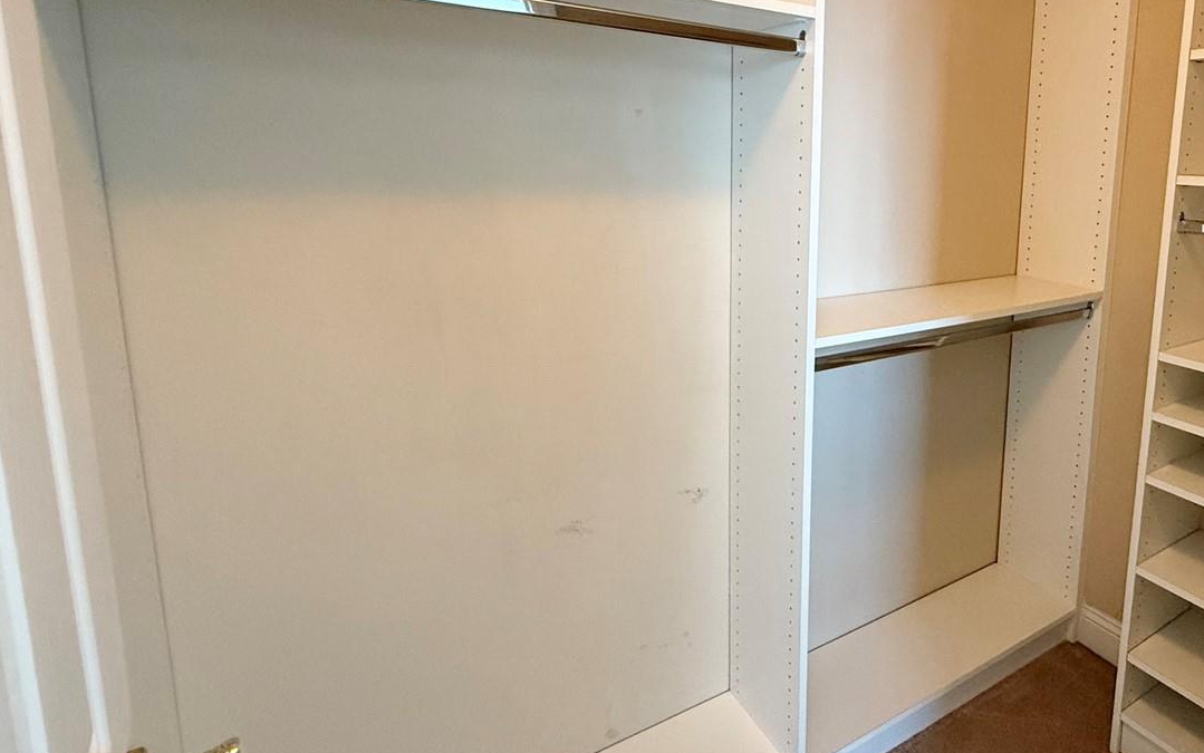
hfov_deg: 76.2
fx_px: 722
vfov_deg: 54.3
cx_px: 837
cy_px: 270
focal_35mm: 22
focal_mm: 2.22
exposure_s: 1/60
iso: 500
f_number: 2.2
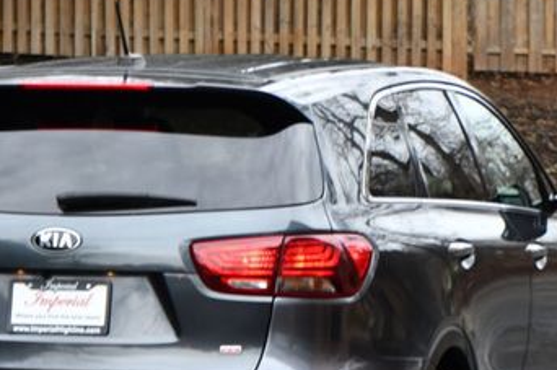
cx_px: 220
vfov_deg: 5.4
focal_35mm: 253
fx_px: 3909
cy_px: 297
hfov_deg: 8.1
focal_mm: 90
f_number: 4.8
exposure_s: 1/250
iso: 560
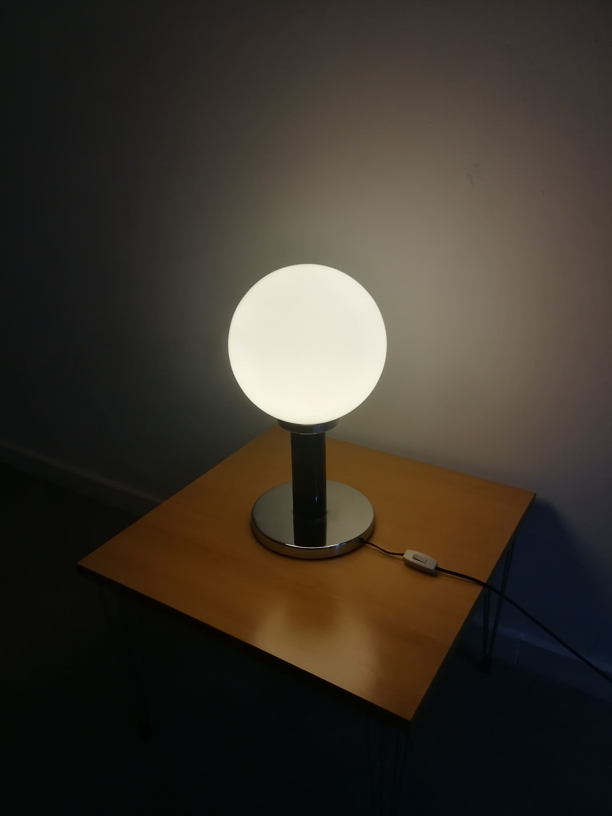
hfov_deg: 51.4
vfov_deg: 65.3
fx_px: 636
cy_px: 408
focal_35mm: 27
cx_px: 306
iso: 160
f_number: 2.2
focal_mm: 3.95
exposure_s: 1/50
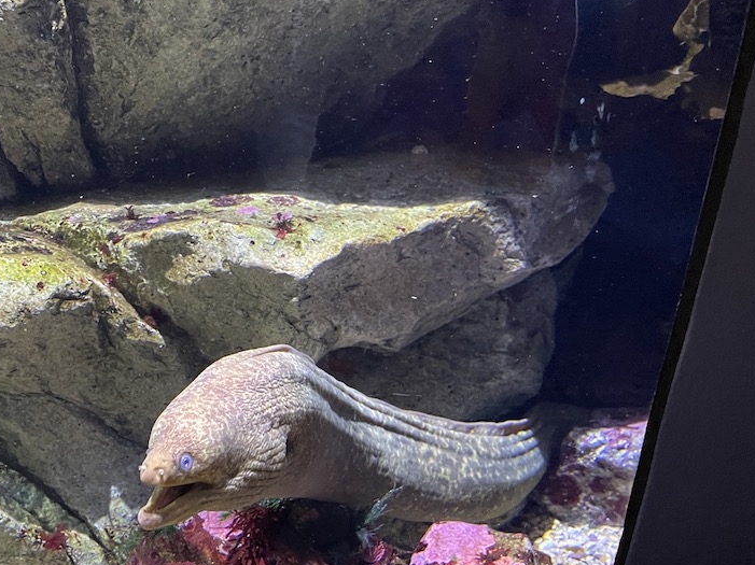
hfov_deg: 47.9
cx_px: 233
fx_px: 828
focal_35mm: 38
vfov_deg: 37.3
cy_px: 372
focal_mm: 4.2
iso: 500
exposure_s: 1/30
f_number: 1.6
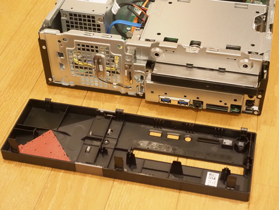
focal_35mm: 64
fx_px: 516
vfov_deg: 22.9
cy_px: 105
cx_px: 140
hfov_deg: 30.3
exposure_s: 1/30
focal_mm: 32
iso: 6400
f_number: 5.6
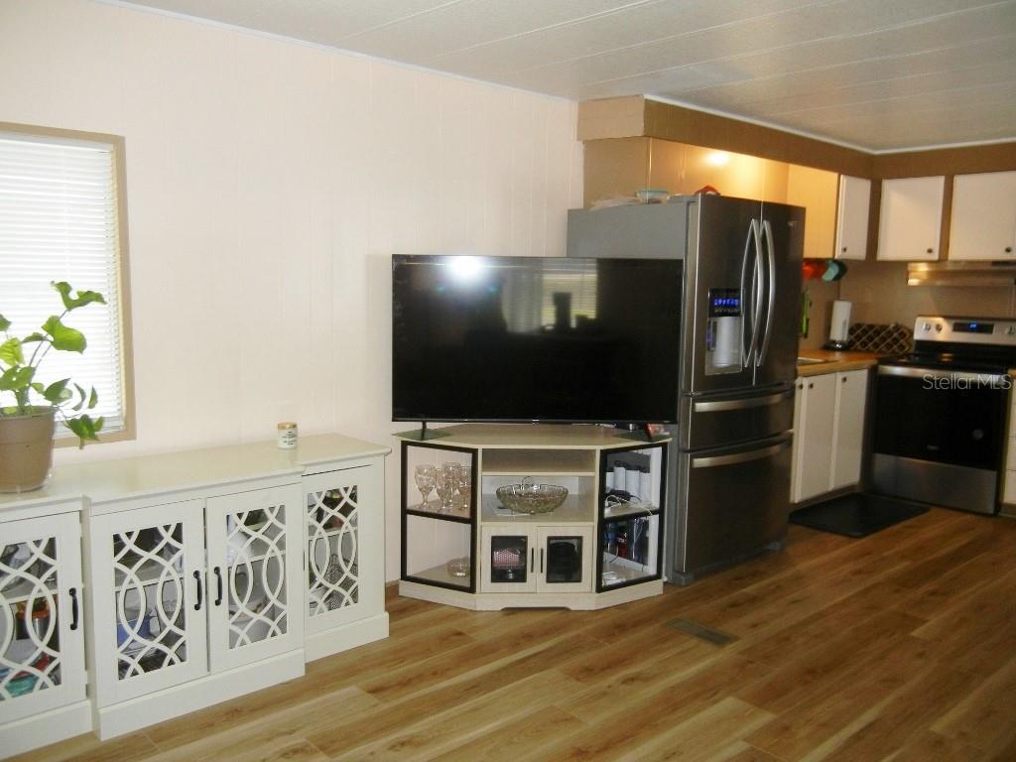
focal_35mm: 30
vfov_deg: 46.8
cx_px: 508
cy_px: 381
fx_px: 881
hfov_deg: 60.0
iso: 200
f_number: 3.5
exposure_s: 1/30
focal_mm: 5.4
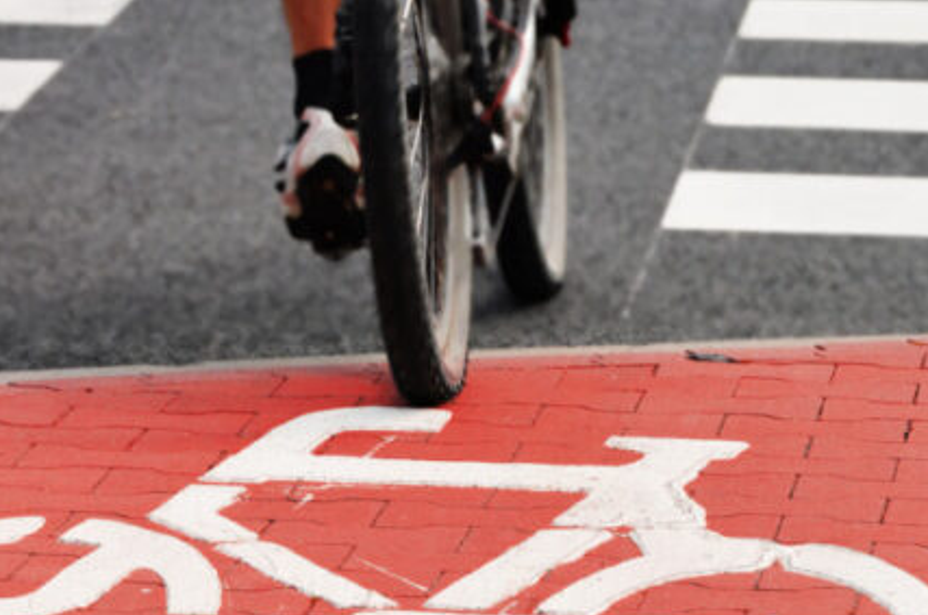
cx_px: 239
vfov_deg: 4.8
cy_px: 281
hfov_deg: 7.3
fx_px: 7307
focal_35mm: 284
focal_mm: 95
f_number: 6.3
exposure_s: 1/500
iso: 100
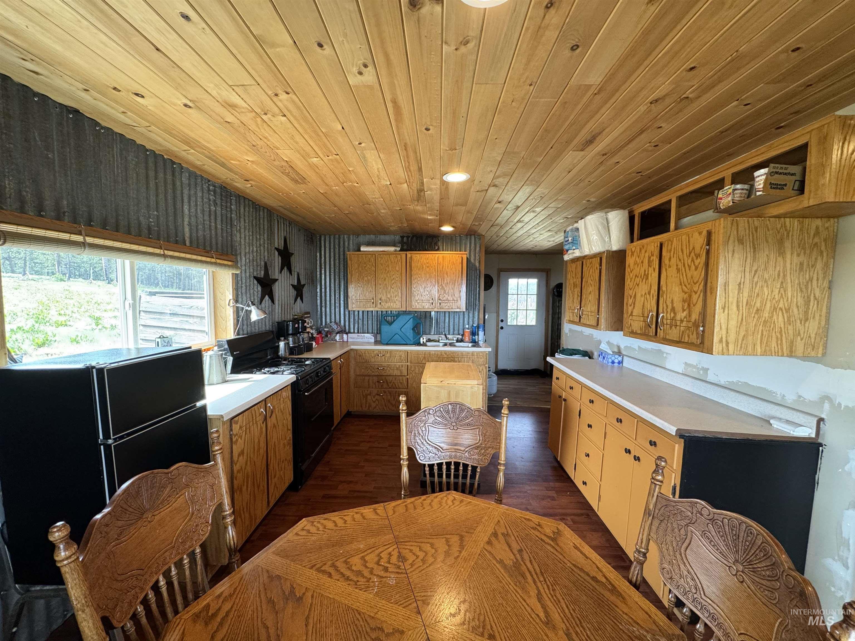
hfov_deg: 102.1
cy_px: 320
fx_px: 346
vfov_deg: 85.7
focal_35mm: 14
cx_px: 428
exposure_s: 1/120
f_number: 2.2
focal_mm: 2.22
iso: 250
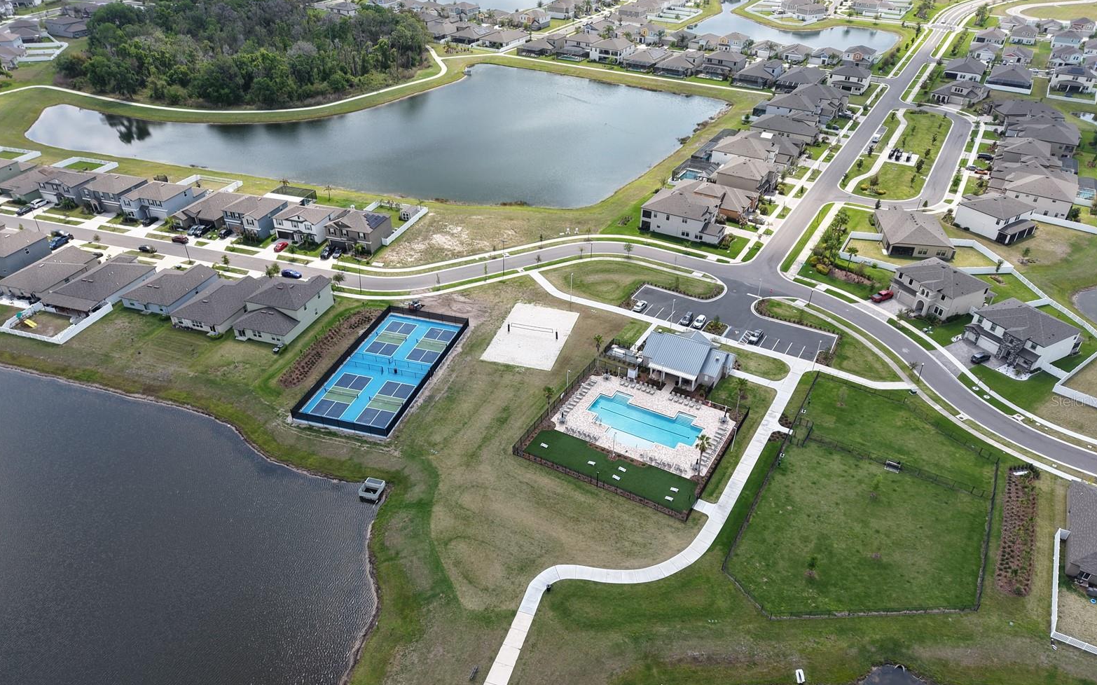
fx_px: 777
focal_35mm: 26
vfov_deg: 47.4
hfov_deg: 70.4
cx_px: 557
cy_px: 401
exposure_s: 1/2000
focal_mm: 8.67
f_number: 1.8
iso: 120
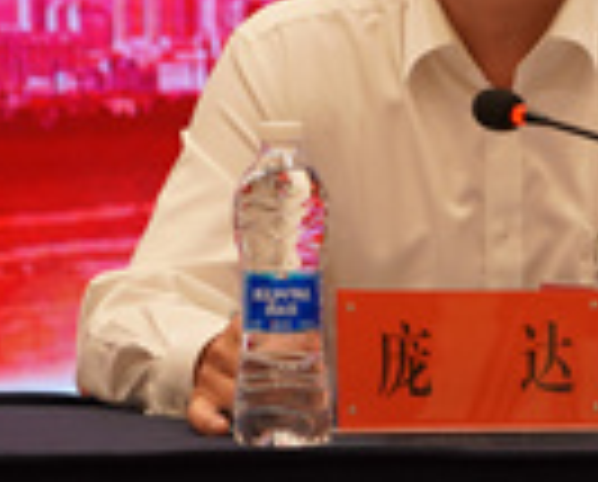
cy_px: 196
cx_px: 625
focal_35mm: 271
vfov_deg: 5.7
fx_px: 4807
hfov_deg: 7.1
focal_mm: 77
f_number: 4
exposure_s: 1/160
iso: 1250
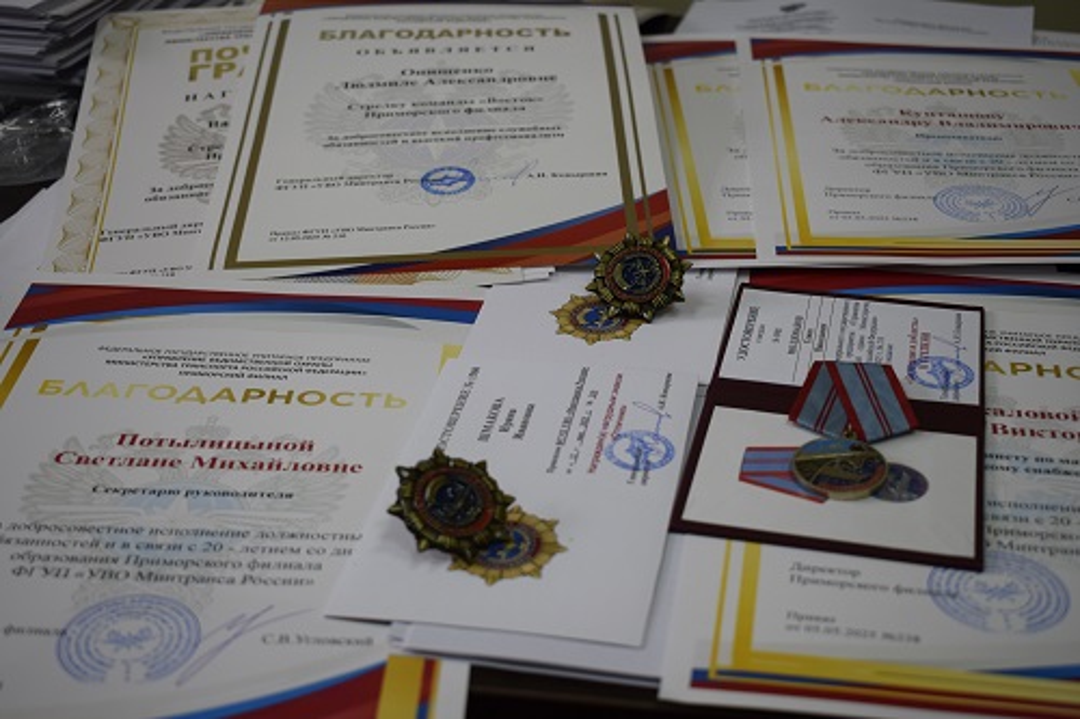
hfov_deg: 37.9
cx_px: 540
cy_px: 360
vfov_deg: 25.7
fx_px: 1574
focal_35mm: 52
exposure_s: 1/100
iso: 400
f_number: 4.8
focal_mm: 35
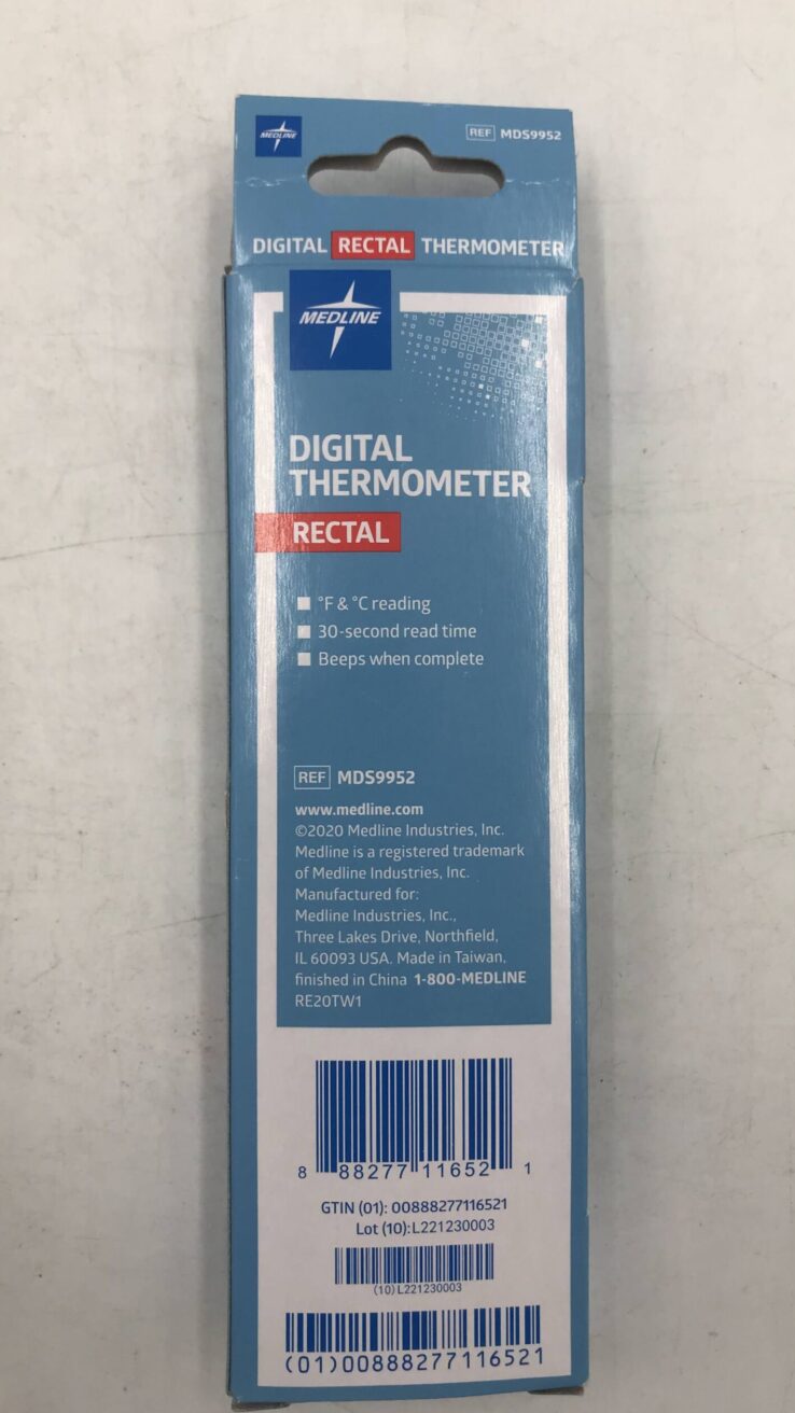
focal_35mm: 31
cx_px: 435
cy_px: 701
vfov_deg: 62.6
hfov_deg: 37.7
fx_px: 1162
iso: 20
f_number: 1.8
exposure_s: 1/181
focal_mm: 3.99
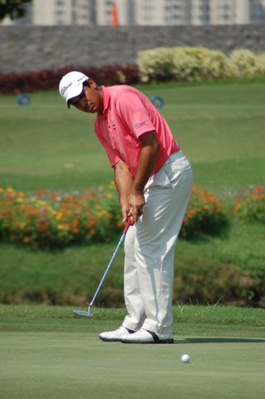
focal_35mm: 450
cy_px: 200
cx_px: 132
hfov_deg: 3.0
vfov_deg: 4.6
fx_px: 4979
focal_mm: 300
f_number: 5.6
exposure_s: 1/1600
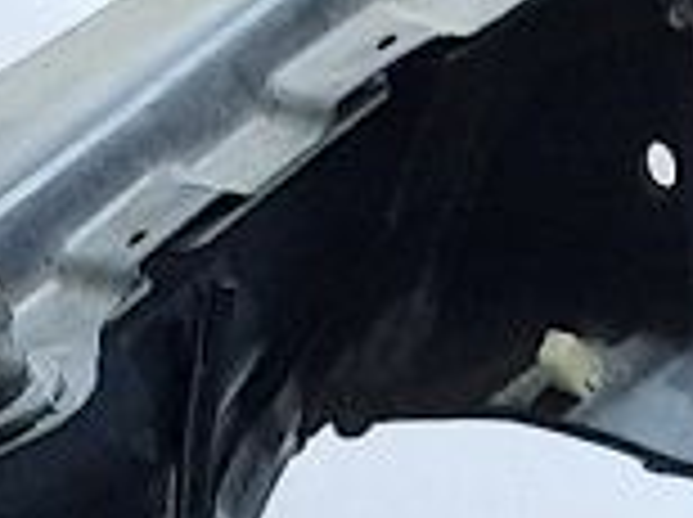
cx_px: 1296
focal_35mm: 195
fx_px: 3898
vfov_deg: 6.4
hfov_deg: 9.6
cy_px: 1914
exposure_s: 1/33
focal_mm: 4.6
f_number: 2
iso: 400
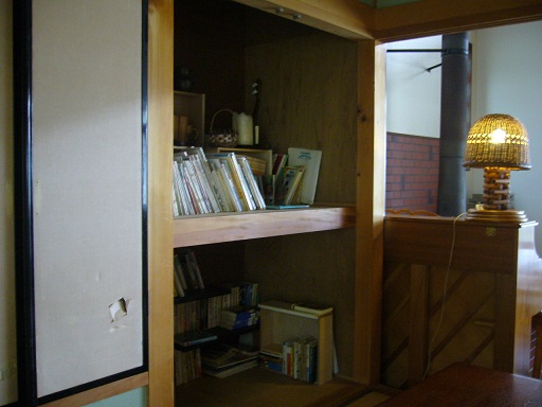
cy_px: 204
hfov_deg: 52.6
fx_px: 548
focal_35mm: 35
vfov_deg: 40.7
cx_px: 271
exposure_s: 1/8
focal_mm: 5.8
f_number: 2.8
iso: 200
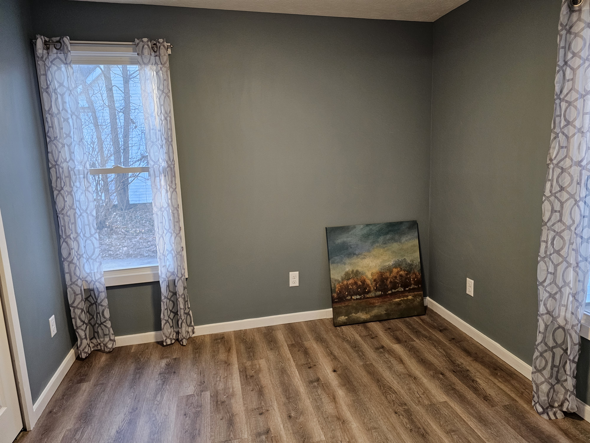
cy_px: 222
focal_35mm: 23
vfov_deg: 58.9
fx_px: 392
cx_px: 295
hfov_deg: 73.9
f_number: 1.7
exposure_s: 1/120
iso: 400
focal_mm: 6.3
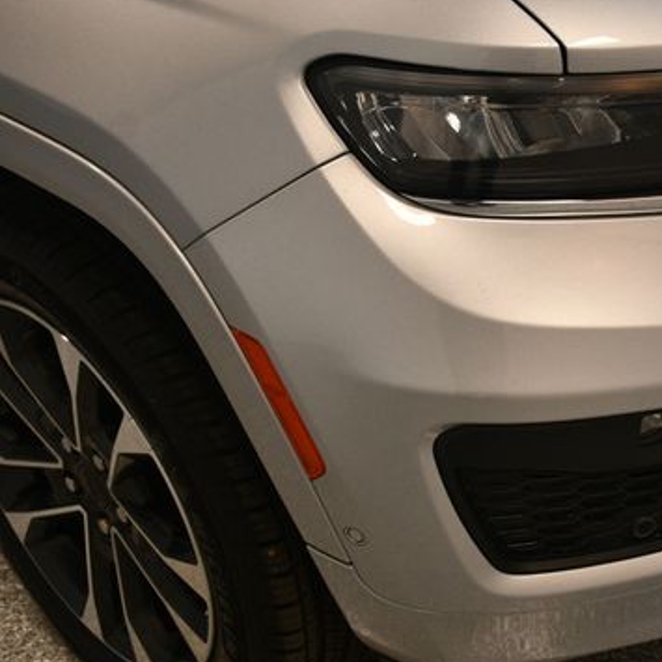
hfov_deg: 31.9
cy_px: 310
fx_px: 1125
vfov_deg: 32.8
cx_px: 537
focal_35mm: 52
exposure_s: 1/125
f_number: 3.8
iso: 900
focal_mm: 23
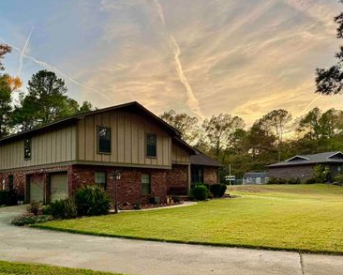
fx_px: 325
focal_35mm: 32
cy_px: 171
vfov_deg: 45.4
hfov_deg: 54.9
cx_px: 124
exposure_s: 1/639
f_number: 1.78
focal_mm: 6.76
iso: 80
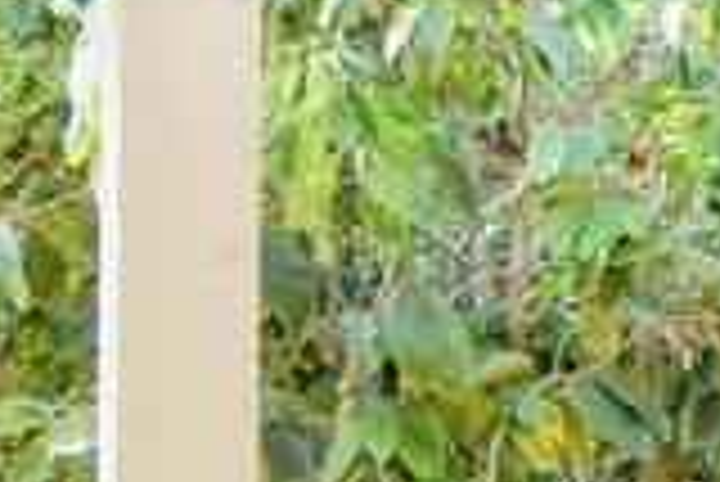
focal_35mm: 114
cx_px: 918
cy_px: 464
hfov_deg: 17.0
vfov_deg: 11.9
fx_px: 2282
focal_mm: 19
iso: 400
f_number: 5.6
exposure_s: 1/125
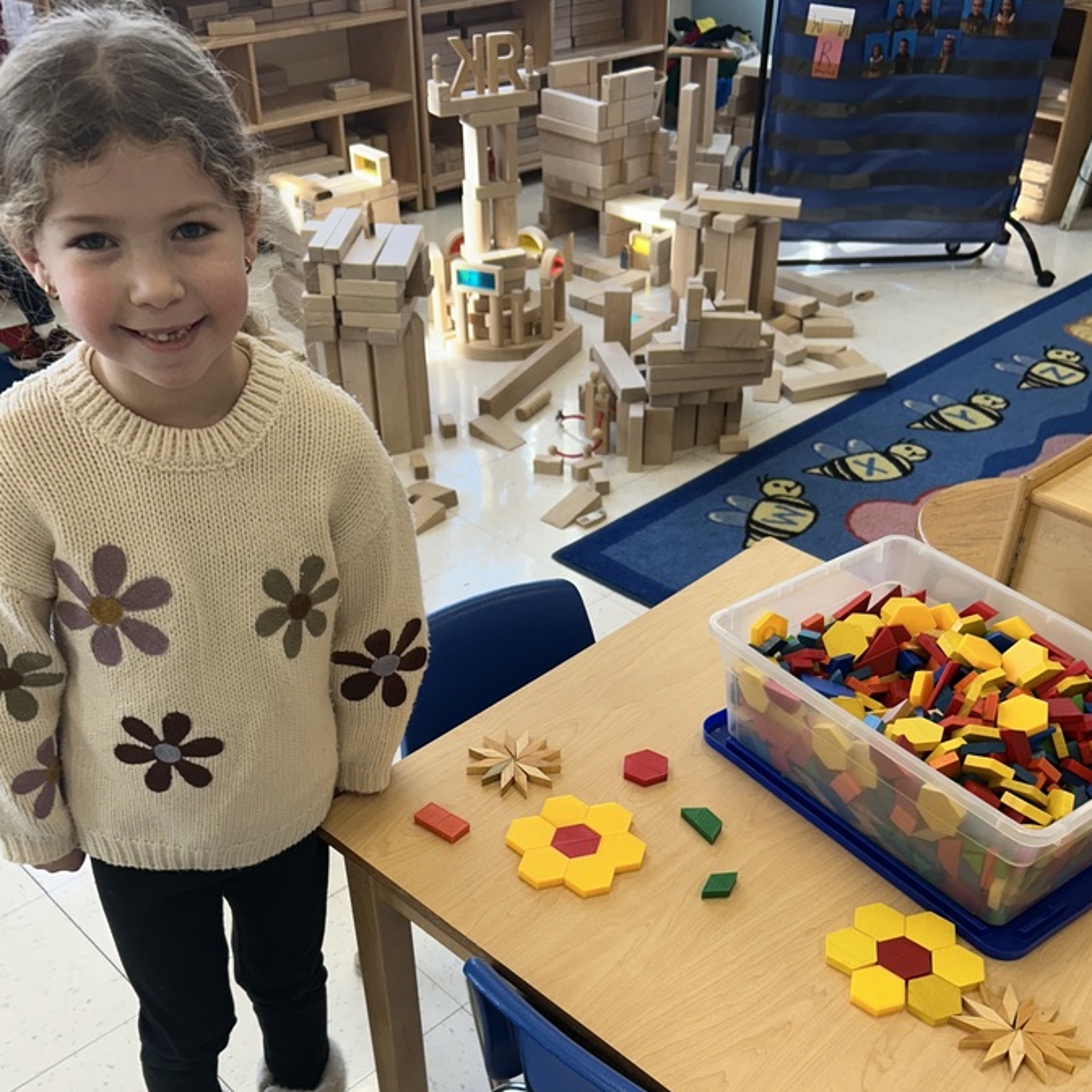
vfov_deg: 46.0
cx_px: 577
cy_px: 777
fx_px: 1249
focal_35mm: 35
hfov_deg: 47.2
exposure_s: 1/120
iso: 80
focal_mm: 5.7
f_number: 1.5
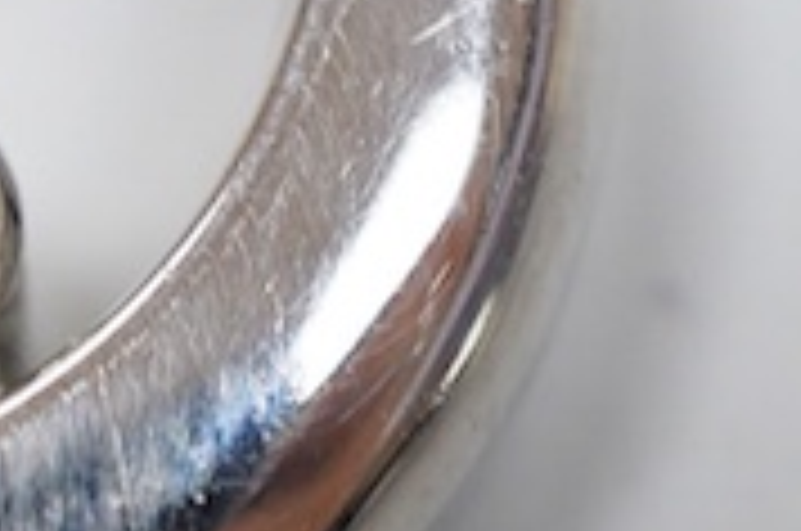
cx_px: -338
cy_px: 418
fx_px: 5064
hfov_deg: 8.9
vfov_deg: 6.0
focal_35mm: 228
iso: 1250
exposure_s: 1/125
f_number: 5
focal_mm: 30
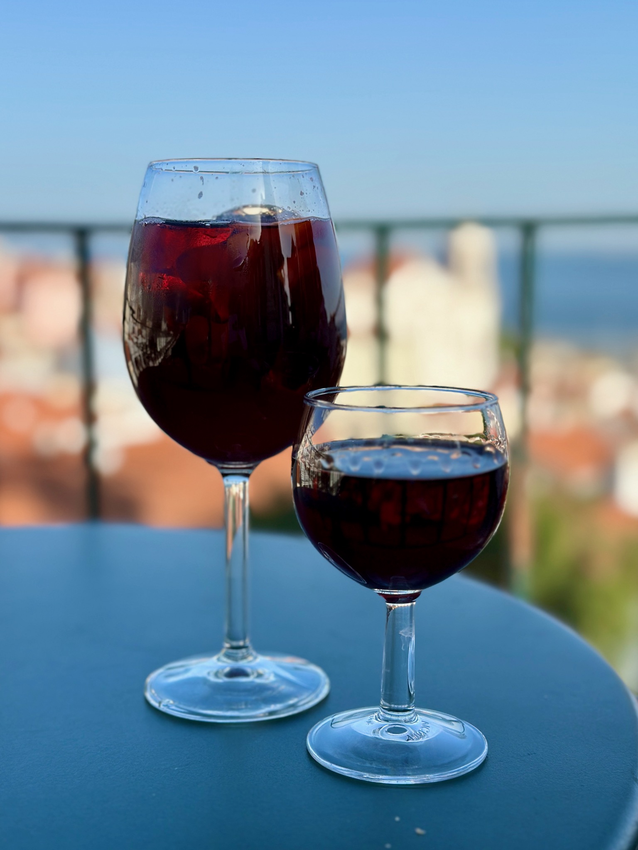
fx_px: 1180
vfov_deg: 39.7
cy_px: 425
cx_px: 319
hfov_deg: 30.3
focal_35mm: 48
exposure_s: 1/4566
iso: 100
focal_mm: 6.86
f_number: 1.78
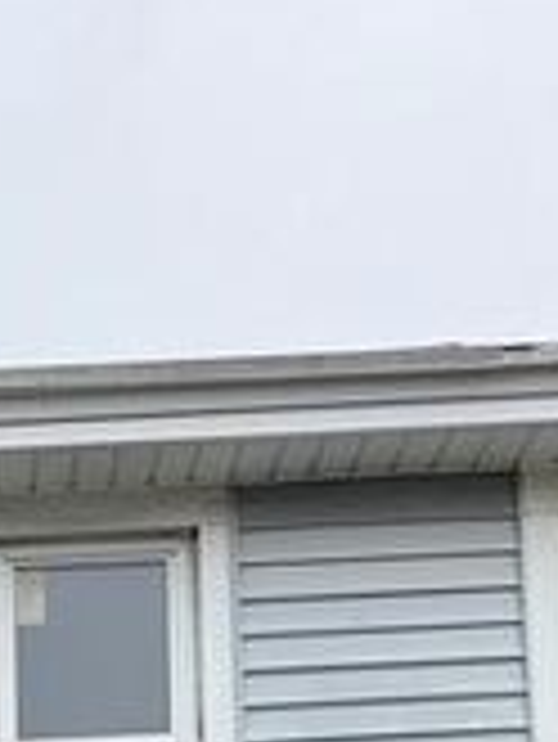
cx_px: -315
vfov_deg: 16.4
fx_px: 2082
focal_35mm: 97
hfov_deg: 14.1
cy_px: 1405
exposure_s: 1/1464
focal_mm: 6.76
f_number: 1.78
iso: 80
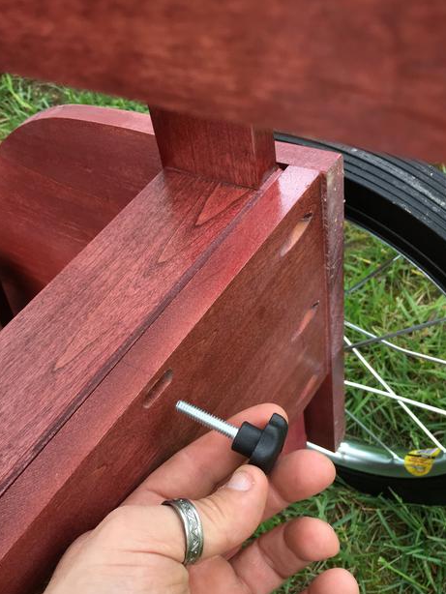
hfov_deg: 38.5
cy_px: 375
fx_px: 635
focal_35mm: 37
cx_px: 170
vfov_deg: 49.6
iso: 40
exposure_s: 1/120
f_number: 2.2
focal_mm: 4.15
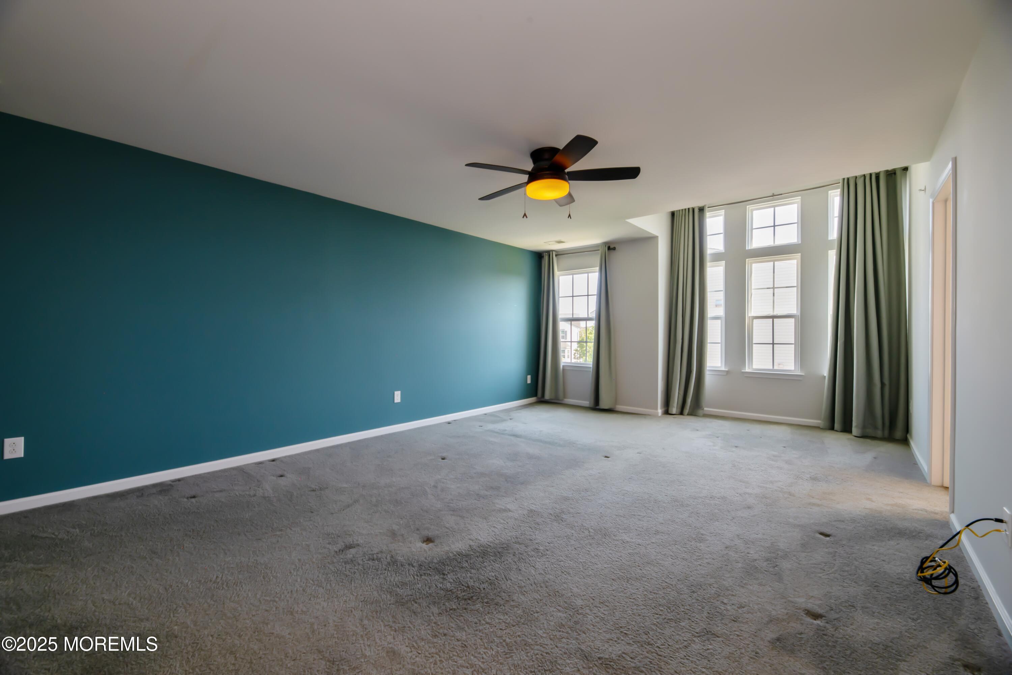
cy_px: 338
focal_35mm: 14
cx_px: 506
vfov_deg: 81.2
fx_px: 394
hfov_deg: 104.3
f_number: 11
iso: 200
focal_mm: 14
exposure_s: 1/10
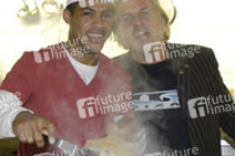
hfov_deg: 24.4
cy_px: 77
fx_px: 541
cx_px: 76
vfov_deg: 16.4
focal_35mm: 83
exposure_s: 1/40
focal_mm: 26
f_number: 2.8
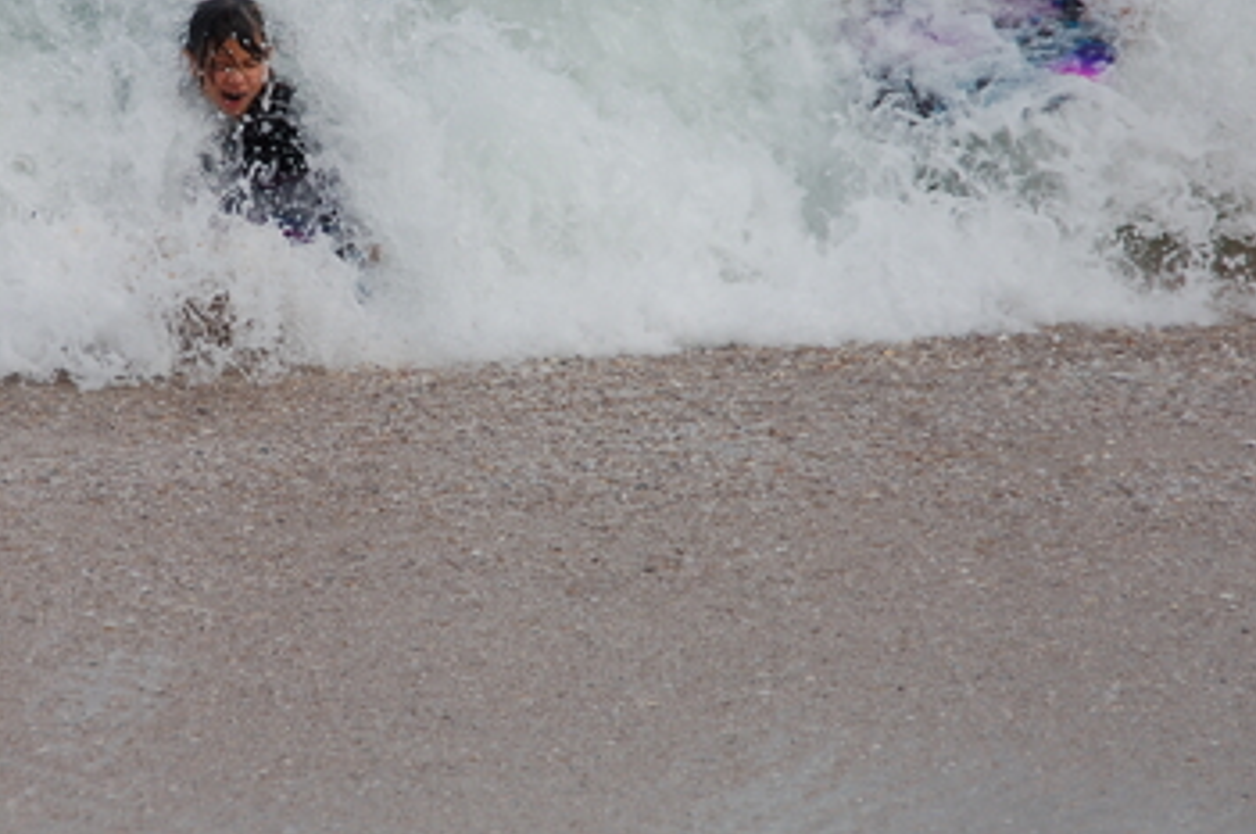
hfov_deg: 7.5
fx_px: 9511
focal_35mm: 273
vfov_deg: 5.0
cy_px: 261
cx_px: 336
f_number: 7.1
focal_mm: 116
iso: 200
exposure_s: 1/800
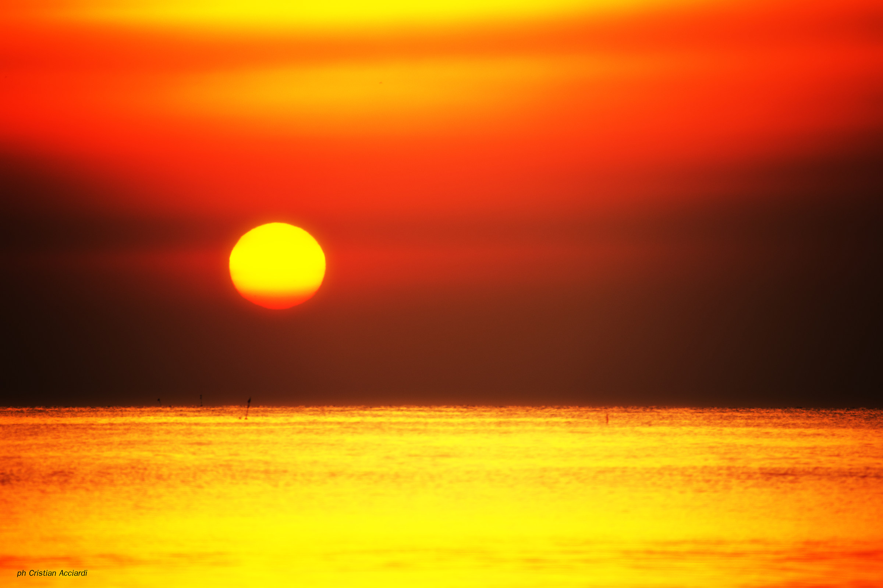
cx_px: 442
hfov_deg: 5.1
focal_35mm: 405
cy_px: 294
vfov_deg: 3.4
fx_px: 9933
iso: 200
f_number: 6.3
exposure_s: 1/125
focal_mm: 270
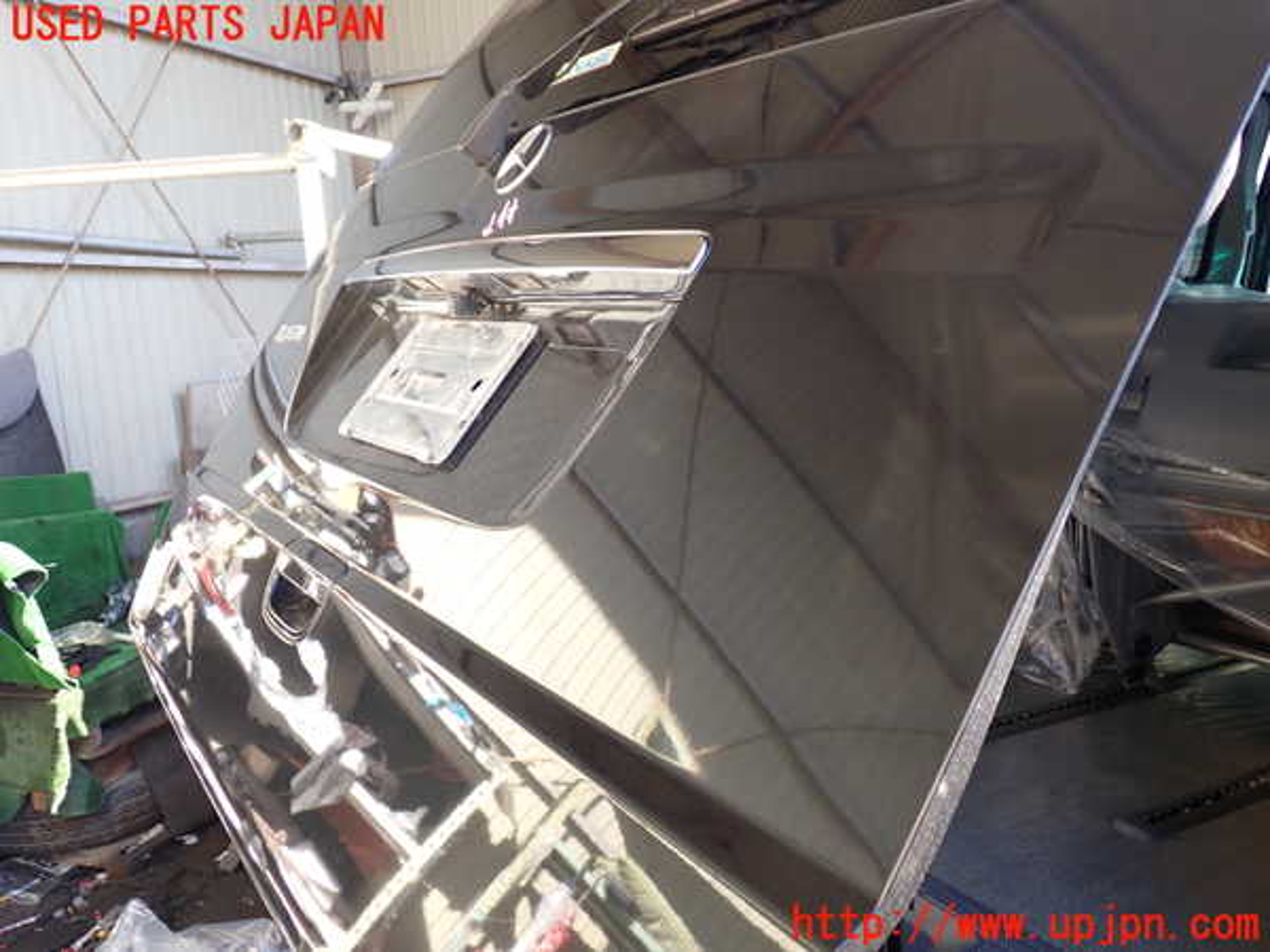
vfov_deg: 46.8
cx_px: 635
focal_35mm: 30
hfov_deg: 60.0
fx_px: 1101
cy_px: 476
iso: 100
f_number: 2.3
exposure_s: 1/100
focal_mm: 5.4
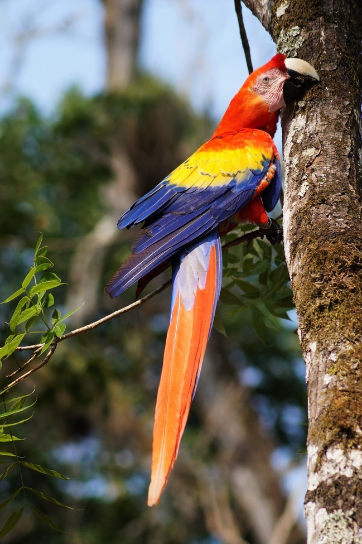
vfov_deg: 6.9
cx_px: 181
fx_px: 4529
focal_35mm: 300
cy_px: 272
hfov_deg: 4.6
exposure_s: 1/320
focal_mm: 200
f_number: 5.6
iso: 125
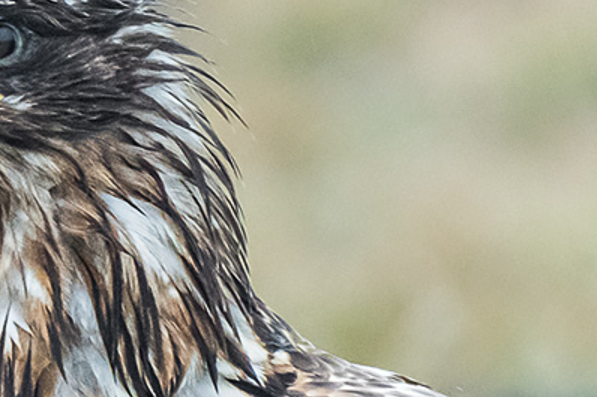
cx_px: -4
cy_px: 625
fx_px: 67496
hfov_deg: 0.5
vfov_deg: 0.3
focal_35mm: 4072
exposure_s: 1/200
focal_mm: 600
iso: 2200
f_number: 6.3
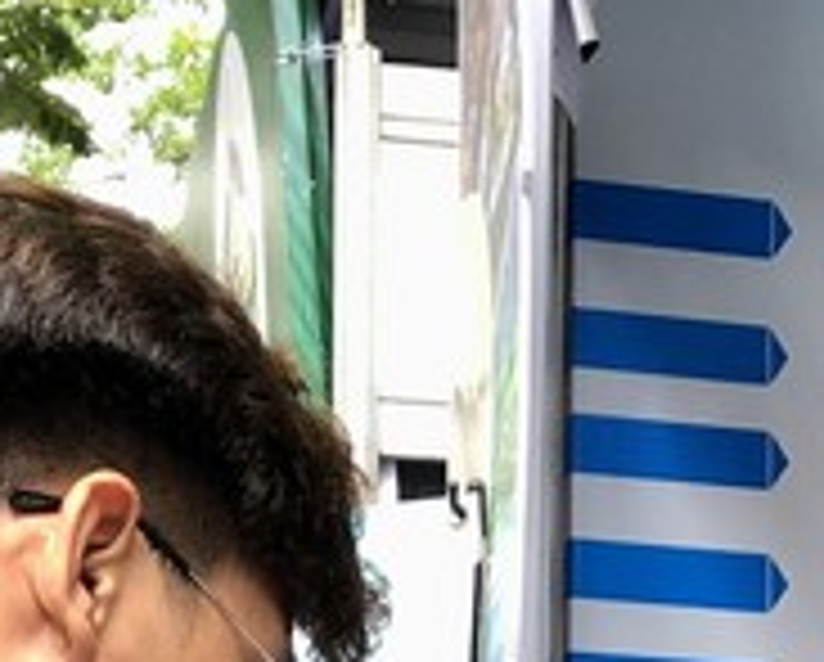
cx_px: 995
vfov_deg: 9.6
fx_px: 3640
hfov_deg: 12.6
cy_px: 1360
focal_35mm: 149
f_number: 1.8
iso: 32
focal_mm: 3.99
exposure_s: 1/100
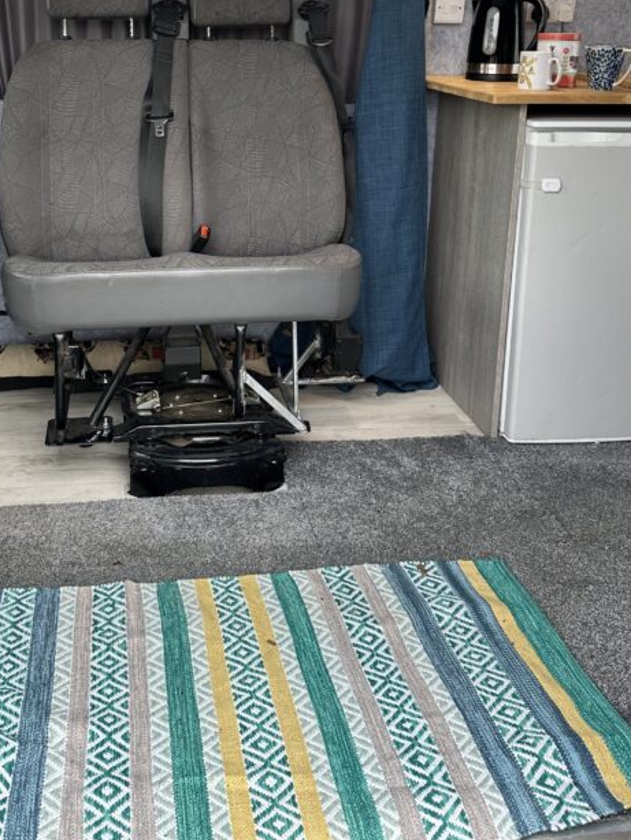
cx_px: 224
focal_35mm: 40
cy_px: 234
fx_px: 972
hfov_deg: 35.7
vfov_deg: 45.5
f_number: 1.78
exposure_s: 1/195
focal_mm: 6.86
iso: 80
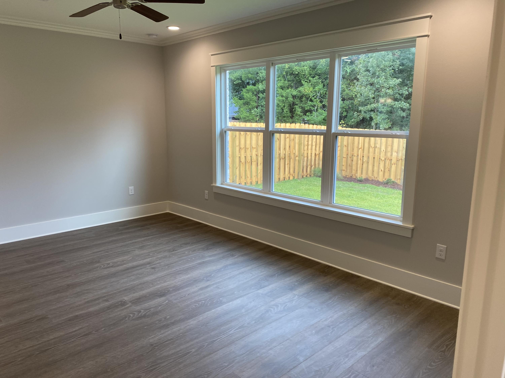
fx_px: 379
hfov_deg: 67.3
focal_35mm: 26
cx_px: 252
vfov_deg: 53.1
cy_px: 189
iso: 64
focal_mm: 4.25
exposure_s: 1/60
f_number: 1.8
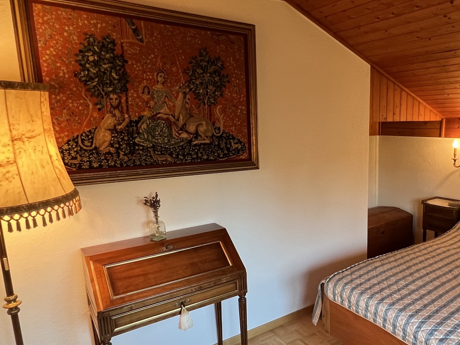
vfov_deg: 53.0
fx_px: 346
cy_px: 188
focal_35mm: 26
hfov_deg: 65.0
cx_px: 318
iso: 250
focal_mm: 1.57
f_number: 1.8
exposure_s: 1/50
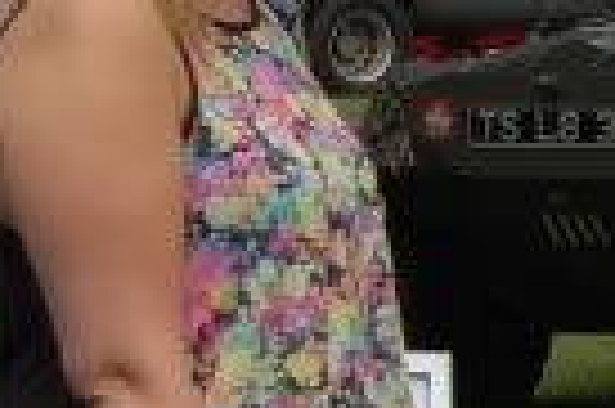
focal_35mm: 351
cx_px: 1672
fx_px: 5989
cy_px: -65
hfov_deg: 5.6
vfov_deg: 3.9
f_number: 7.1
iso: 200
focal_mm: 40
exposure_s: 1/200
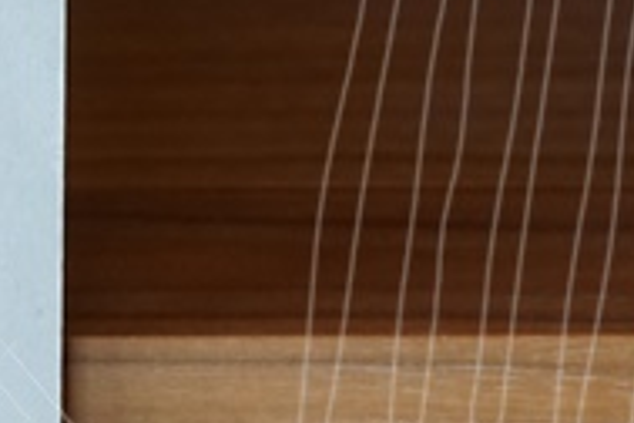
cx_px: -396
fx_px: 4667
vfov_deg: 5.1
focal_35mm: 265
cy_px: -317
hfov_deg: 7.6
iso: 1600
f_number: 4
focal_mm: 50
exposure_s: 1/160
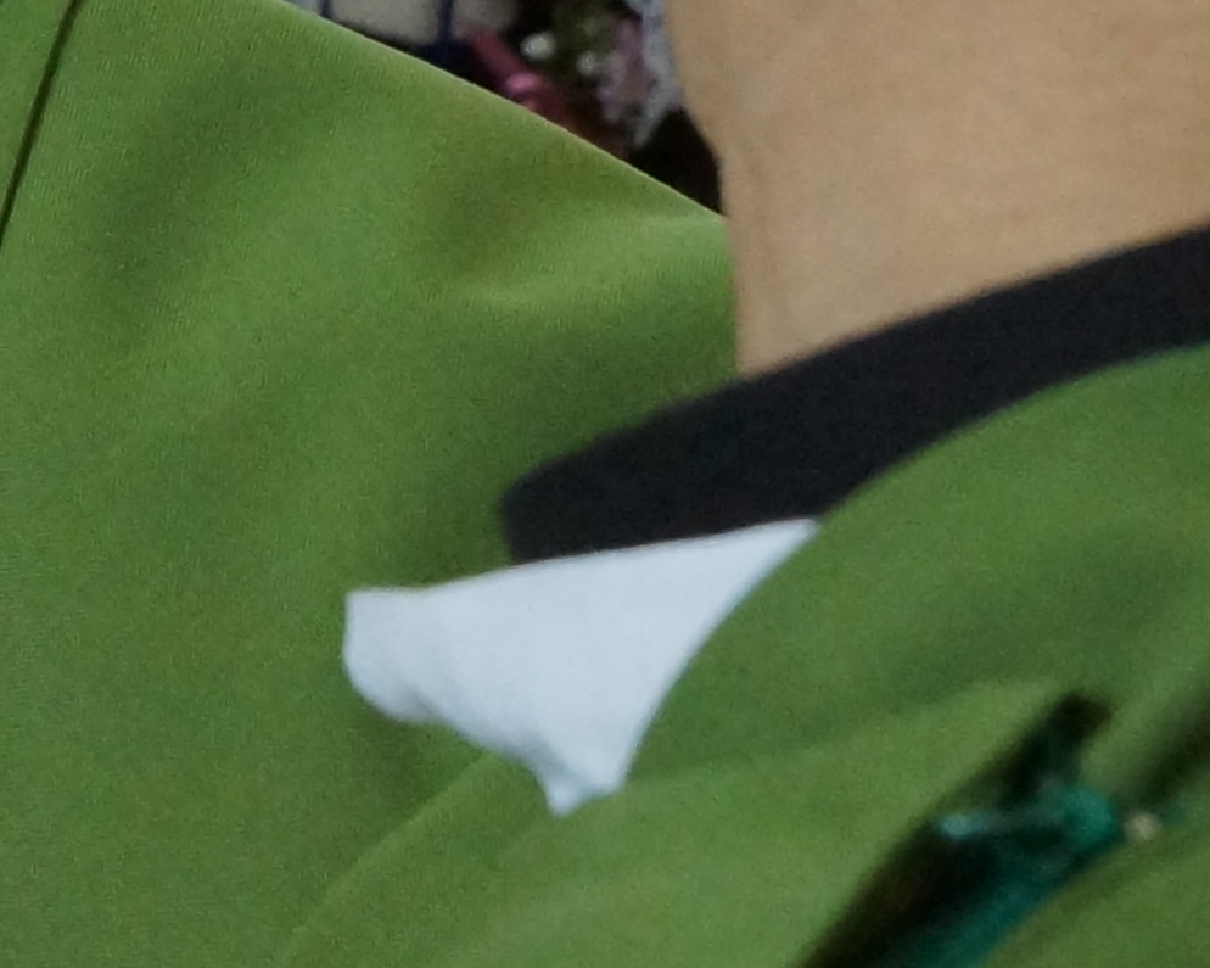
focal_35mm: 238
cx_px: -841
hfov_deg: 7.9
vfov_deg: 6.4
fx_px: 8522
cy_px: -658
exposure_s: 1/125
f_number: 8
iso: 1600
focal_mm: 28
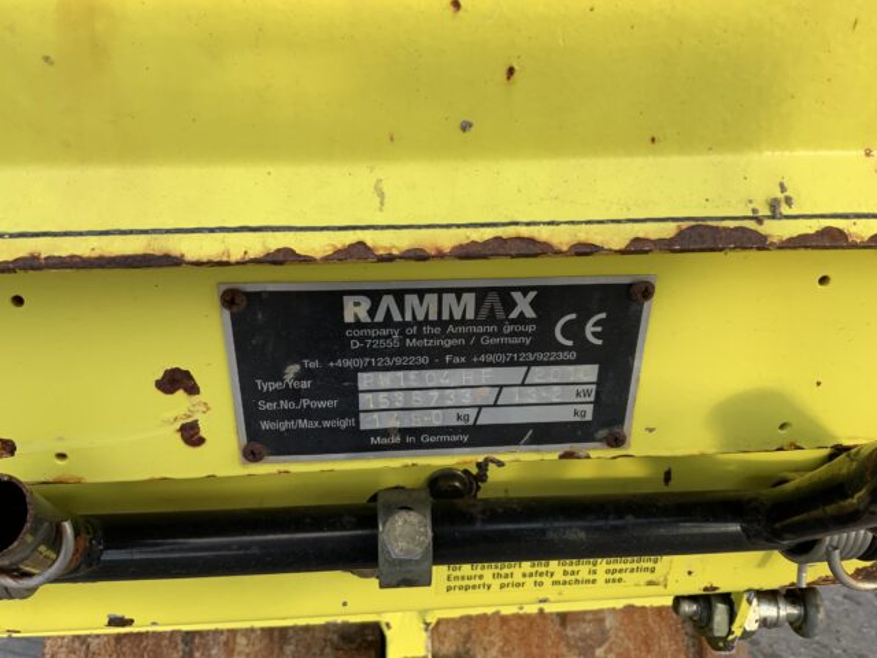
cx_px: 438
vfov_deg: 48.2
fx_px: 735
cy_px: 329
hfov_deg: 61.7
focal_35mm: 29
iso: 16
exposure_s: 1/309
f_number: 1.8
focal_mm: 3
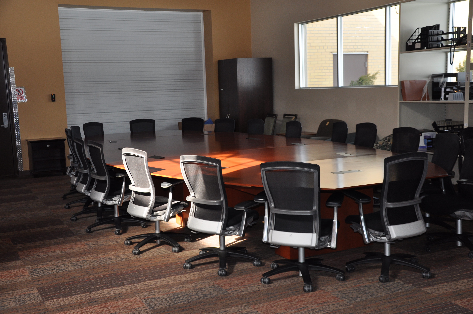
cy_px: 157
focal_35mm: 45
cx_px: 236
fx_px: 591
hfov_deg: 43.7
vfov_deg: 29.8
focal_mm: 30
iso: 450
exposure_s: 1/125
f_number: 4.2
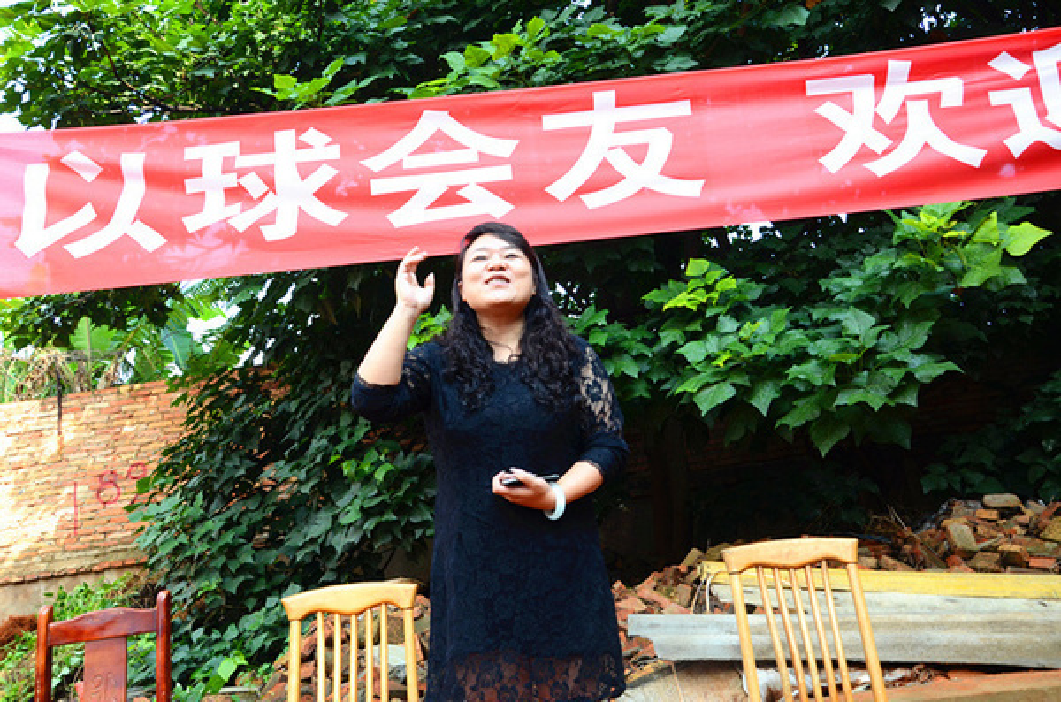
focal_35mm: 33
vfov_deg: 39.8
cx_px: 530
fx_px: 970
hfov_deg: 57.3
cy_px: 351
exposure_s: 1/250
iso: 400
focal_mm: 22
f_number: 6.3
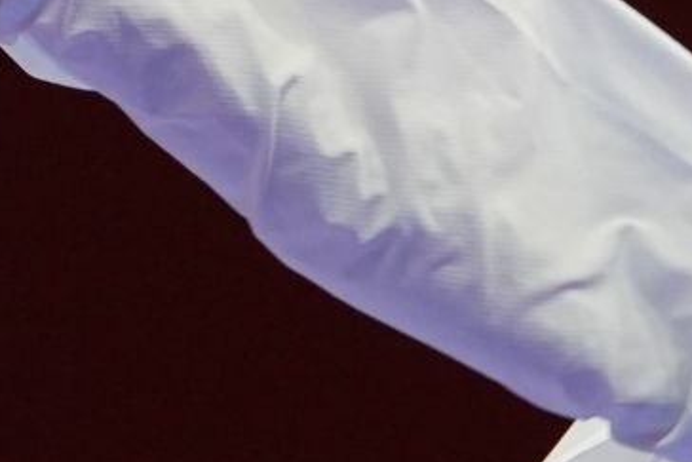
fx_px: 39938
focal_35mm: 2077
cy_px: -17
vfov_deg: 0.7
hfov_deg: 1.0
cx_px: 464
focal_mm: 280
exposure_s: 1/1000
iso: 2500
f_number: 4
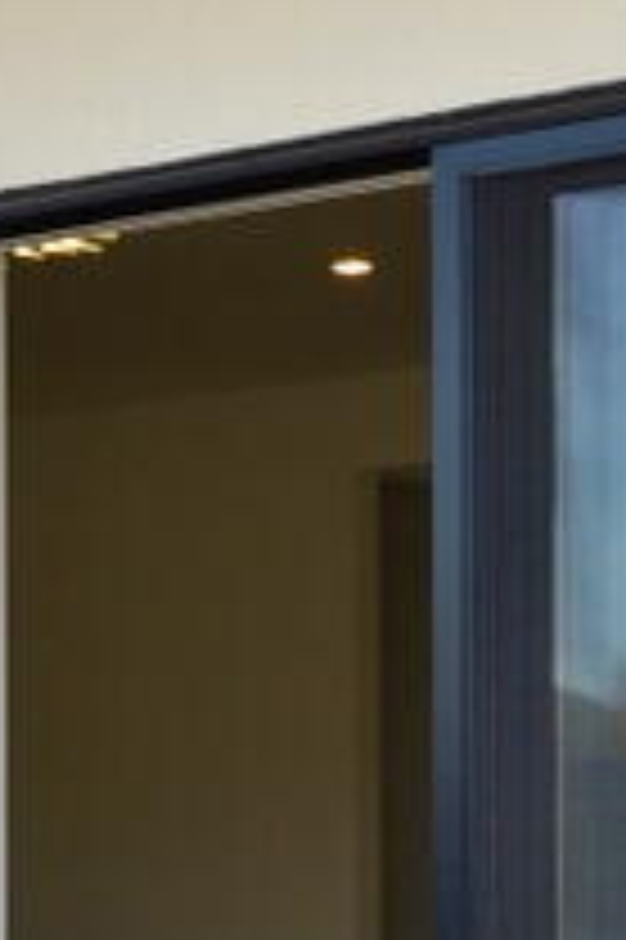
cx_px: -104
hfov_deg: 8.7
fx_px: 4049
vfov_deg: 12.9
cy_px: 1124
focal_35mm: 155
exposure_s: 1/125
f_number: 5.6
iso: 100
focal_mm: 20
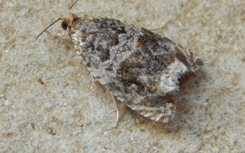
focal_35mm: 223
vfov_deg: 5.9
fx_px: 1489
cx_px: 123
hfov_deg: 9.4
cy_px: 61
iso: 125
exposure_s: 1/60
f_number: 5.4
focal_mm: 37.1
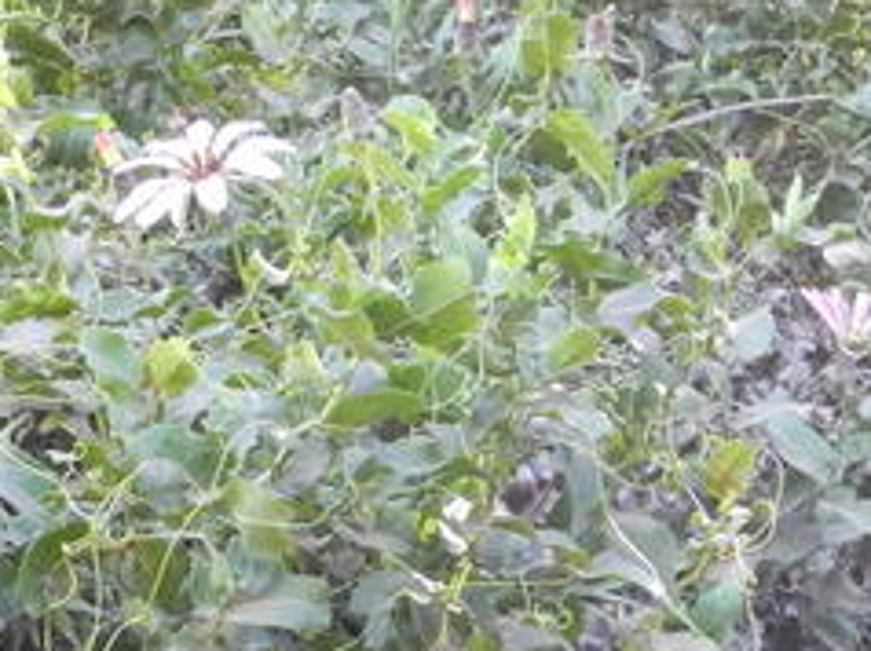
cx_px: 388
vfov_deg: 7.6
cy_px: 863
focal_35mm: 194
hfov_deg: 10.2
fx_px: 4876
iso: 400
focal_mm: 9.7
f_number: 3.2
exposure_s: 1/60
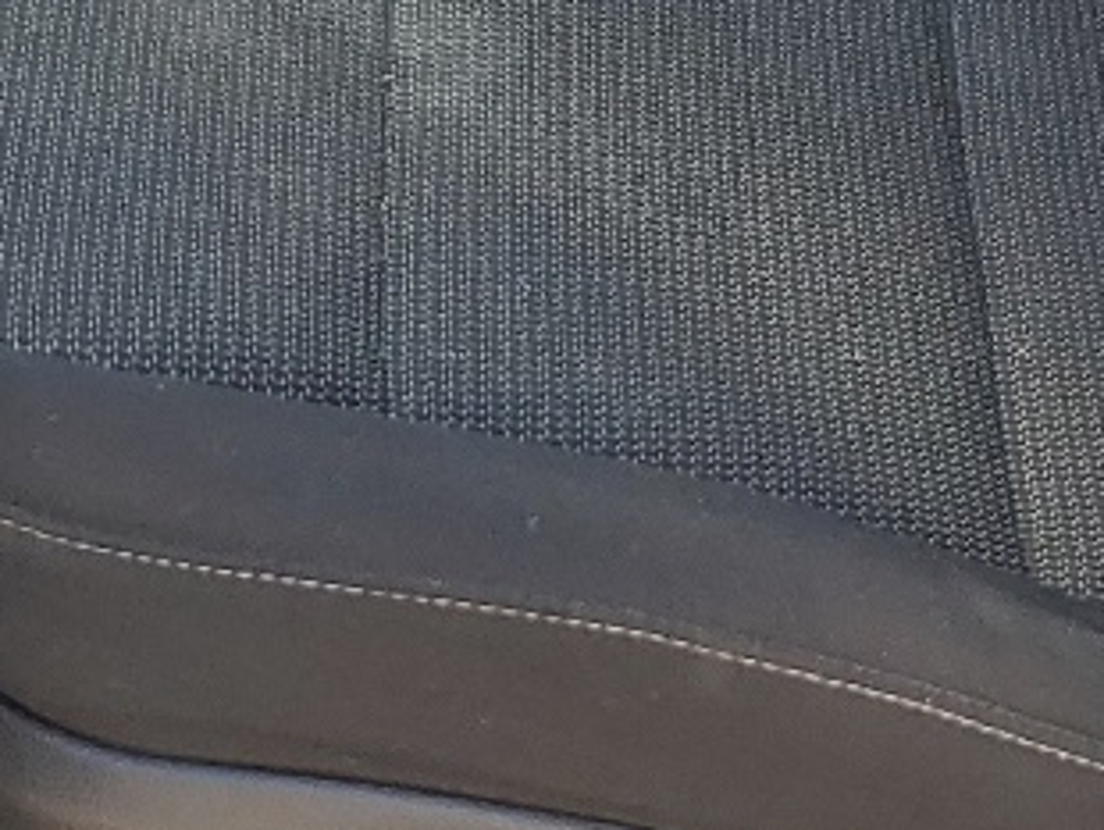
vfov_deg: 10.2
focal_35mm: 134
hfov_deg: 14.6
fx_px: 4277
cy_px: -826
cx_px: 175
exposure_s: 1/303
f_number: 1.5
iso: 50
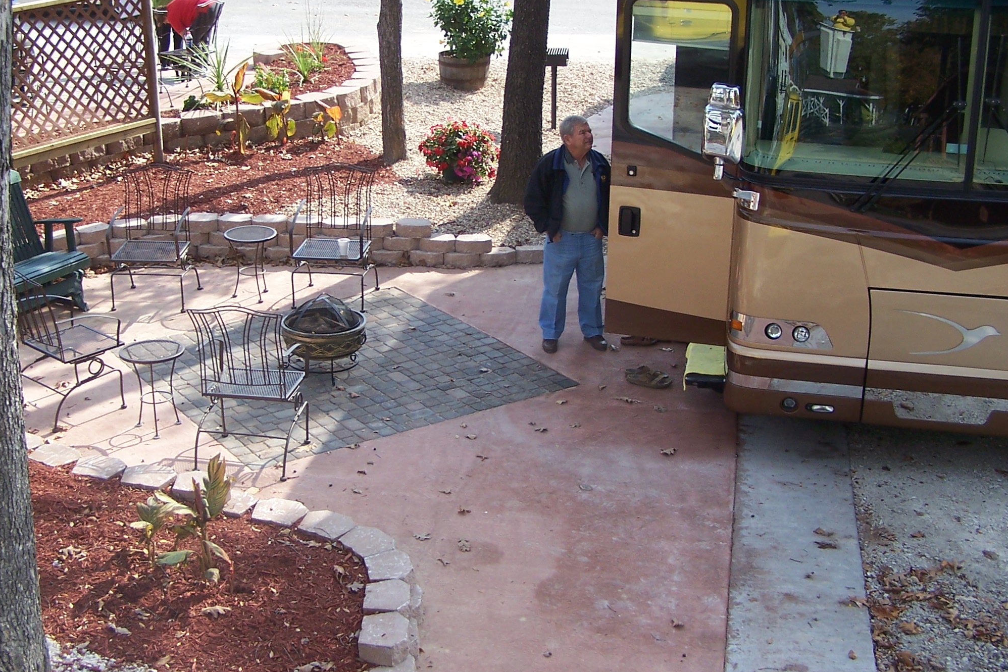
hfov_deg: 38.8
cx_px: 419
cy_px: 256
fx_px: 1428
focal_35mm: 51
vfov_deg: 26.4
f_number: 2.8
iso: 80
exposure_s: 1/500
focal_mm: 6.3
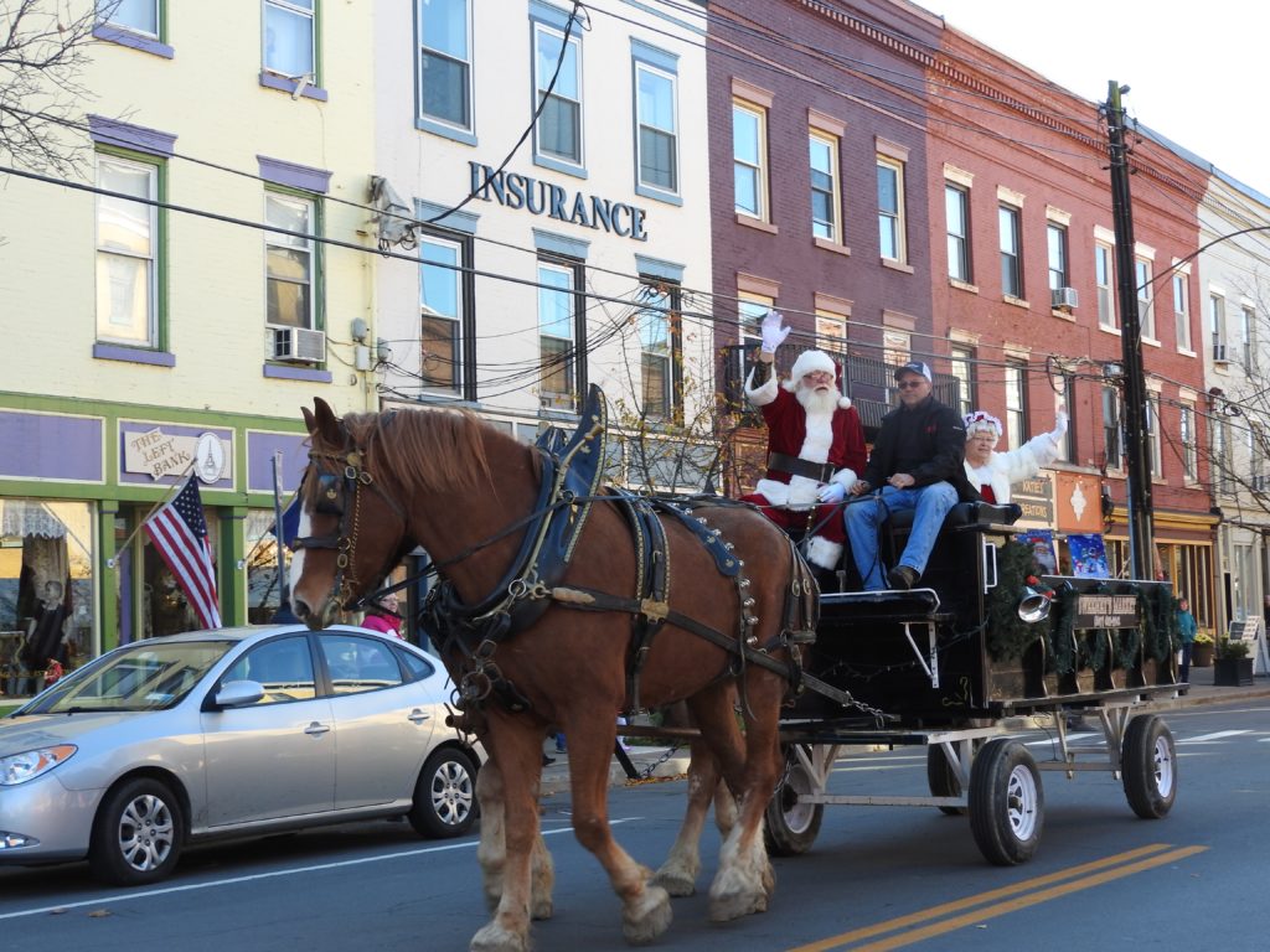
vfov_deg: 26.6
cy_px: 476
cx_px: 635
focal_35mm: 55
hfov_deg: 34.9
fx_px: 2018
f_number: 4
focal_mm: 9.9
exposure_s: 1/125
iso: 100
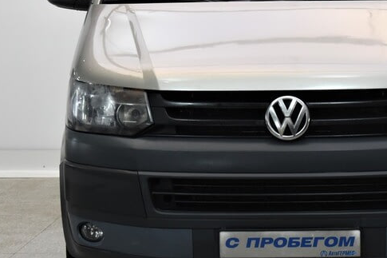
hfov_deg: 15.9
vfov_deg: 10.7
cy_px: 77
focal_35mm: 128
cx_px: 298
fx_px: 1375
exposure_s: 1/60
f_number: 5.6
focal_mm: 46
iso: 800
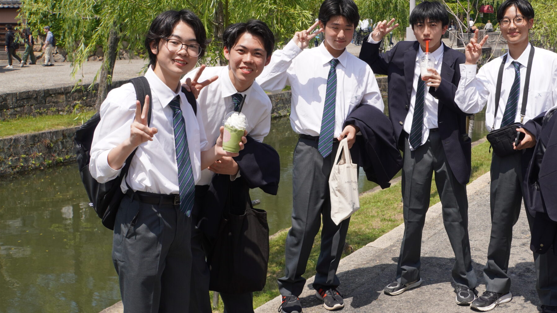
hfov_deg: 41.7
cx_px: 356
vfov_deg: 24.4
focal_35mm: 49
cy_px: 127
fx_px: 724
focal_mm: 22
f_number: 4.5
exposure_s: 1/640
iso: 100
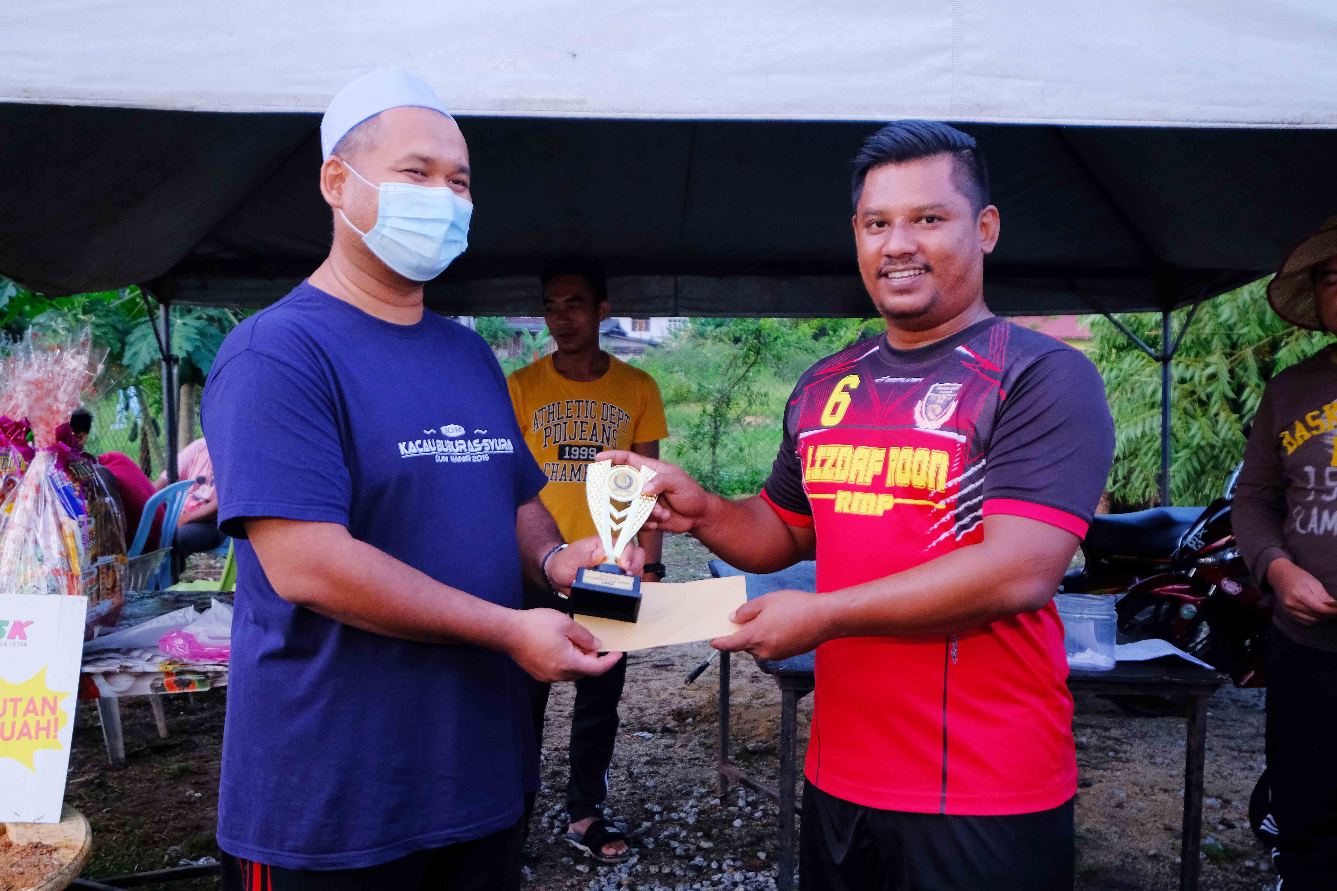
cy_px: 446
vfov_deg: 36.9
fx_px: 1337
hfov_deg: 53.1
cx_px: 668
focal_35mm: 36
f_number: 4
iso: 1600
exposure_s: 1/60
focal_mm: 24
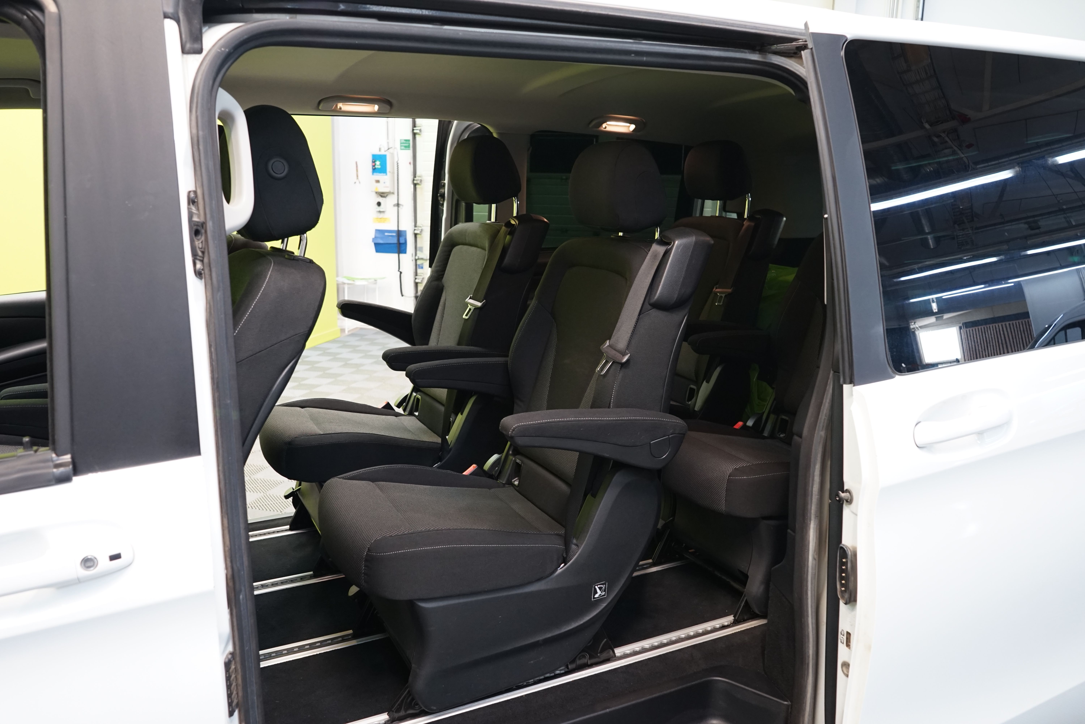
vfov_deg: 46.4
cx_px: 542
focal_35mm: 28
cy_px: 362
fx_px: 844
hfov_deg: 65.5
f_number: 5.6
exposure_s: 1/15
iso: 1250
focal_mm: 28
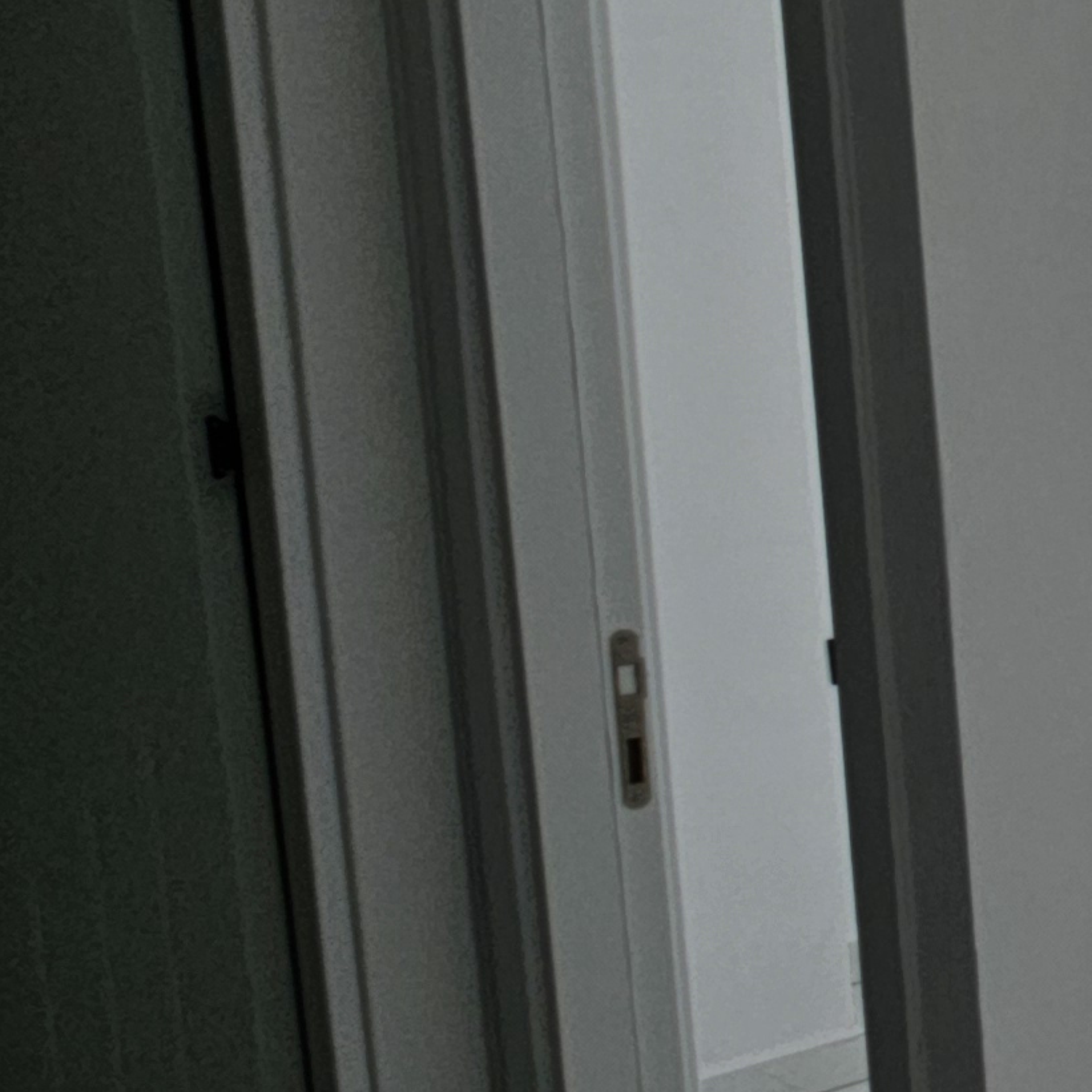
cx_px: 2486
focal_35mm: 56
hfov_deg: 16.3
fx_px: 1999
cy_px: 388
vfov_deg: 30.4
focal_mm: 2.2
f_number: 2.2
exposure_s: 1/1525
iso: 50
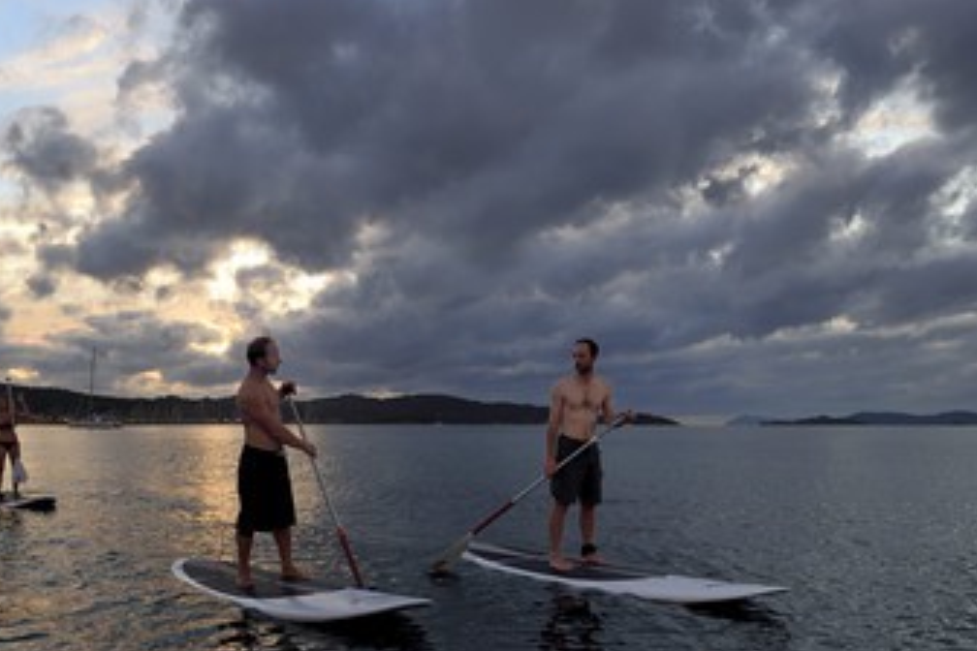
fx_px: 950
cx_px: 378
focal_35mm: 35
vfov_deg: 37.8
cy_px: 375
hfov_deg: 53.9
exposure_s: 1/160
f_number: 6.3
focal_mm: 28
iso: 1600
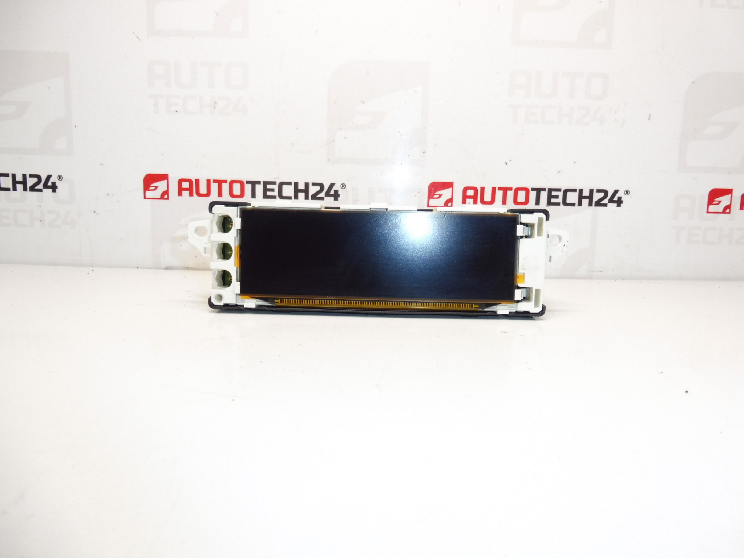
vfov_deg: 56.8
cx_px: 372
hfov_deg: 71.6
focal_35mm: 24
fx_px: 516
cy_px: 279
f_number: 3.5
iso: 200
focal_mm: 4.3
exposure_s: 1/125
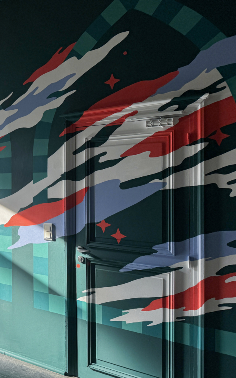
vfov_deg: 56.7
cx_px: 10
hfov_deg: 34.5
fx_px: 350
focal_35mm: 34
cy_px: 189
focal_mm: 6.76
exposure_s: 1/383
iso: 80
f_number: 1.78
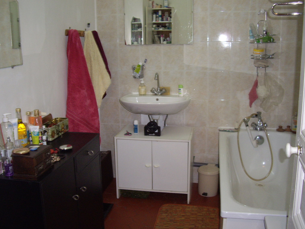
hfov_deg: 46.8
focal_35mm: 40
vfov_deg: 36.0
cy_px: 119
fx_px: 352
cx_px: 145
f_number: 2.8
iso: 200
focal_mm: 7.9
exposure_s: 1/40
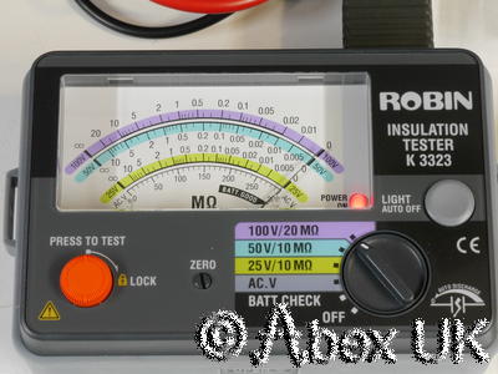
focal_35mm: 122
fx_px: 1755
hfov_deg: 16.1
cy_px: 187
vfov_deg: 12.1
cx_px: 249
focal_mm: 61
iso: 800
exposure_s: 1/1.3
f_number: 22
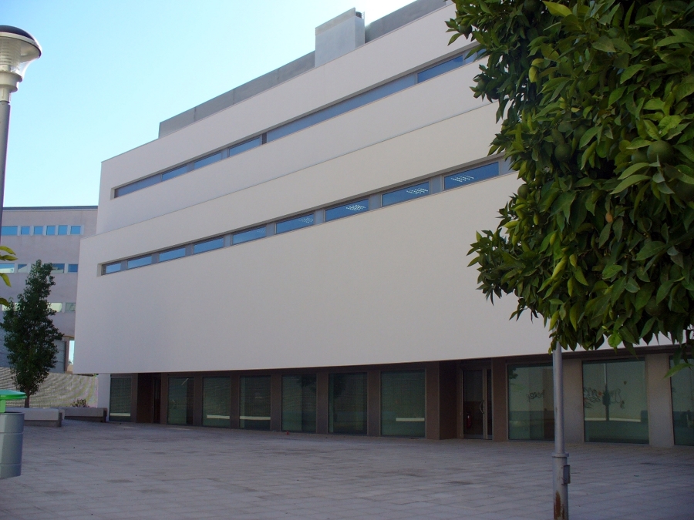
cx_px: 347
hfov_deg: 50.1
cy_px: 260
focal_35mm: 37
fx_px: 742
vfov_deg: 38.7
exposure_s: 1/250
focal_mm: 6.1
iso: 80
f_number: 5.6
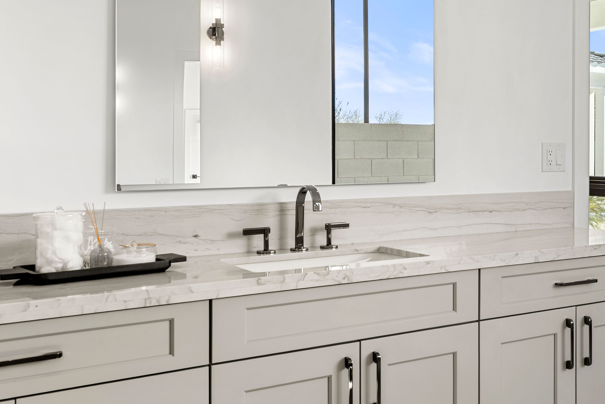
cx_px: 609
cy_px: 152
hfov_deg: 37.3
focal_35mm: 47
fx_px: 790
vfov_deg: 28.5
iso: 320
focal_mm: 22
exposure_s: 1/15
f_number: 9
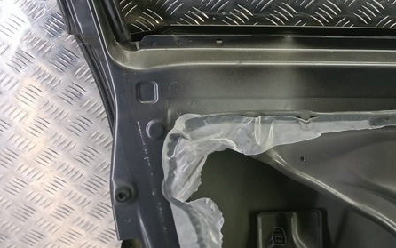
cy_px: -81
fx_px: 605
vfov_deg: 20.9
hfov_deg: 34.3
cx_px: 354
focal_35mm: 56
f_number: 1.6
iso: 203
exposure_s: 1/50
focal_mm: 4.11
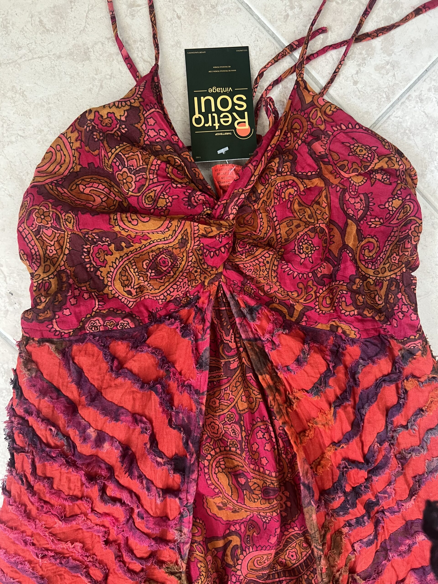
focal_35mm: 26
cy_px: 292
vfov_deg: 67.3
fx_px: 439
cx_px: 219
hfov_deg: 53.1
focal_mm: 5.7
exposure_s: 1/60
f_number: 1.5
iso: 320
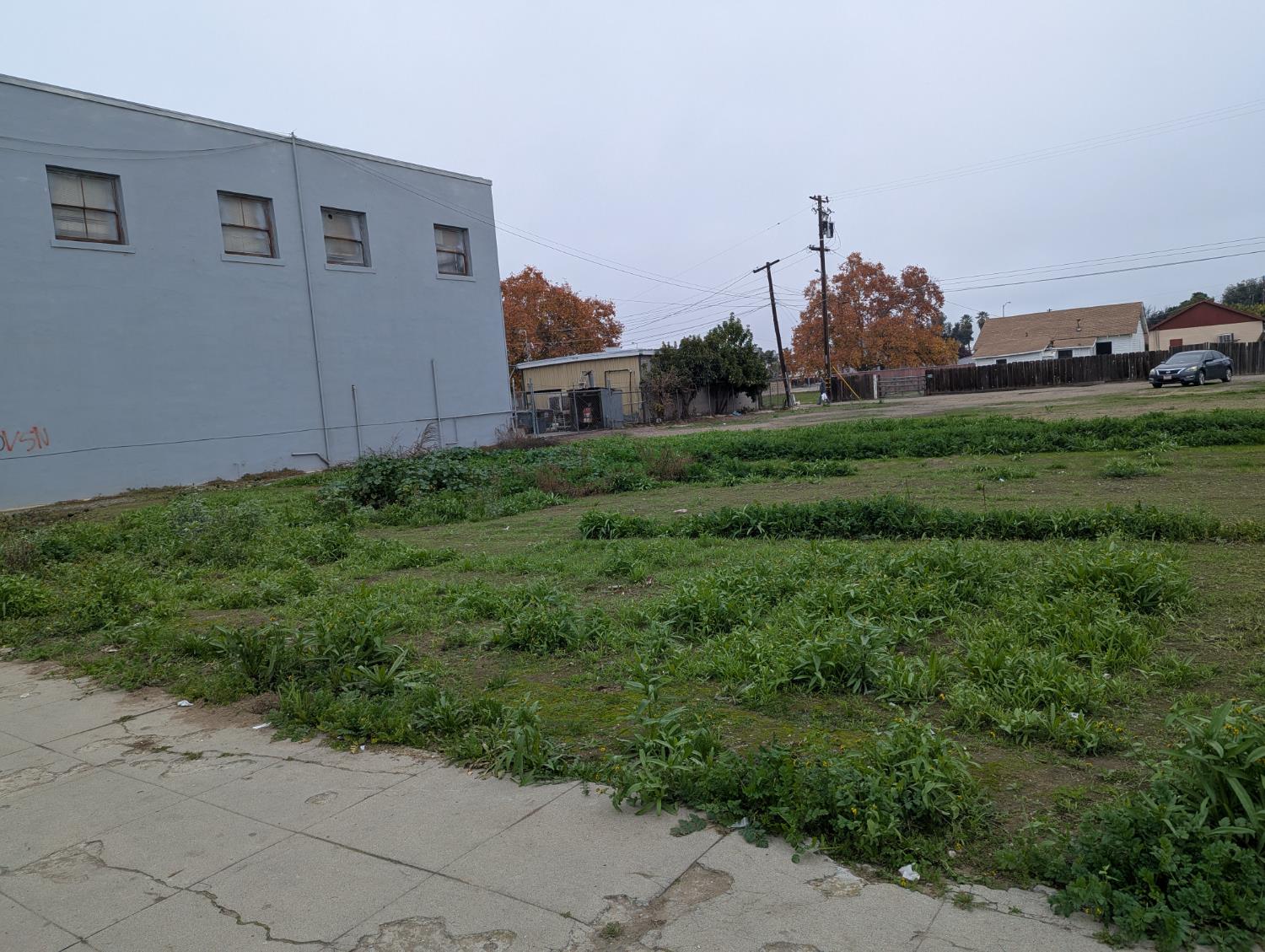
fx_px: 878
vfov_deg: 56.9
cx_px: 632
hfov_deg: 71.5
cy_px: 476
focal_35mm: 24
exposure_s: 1/826
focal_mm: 6.81
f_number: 1.85
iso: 46
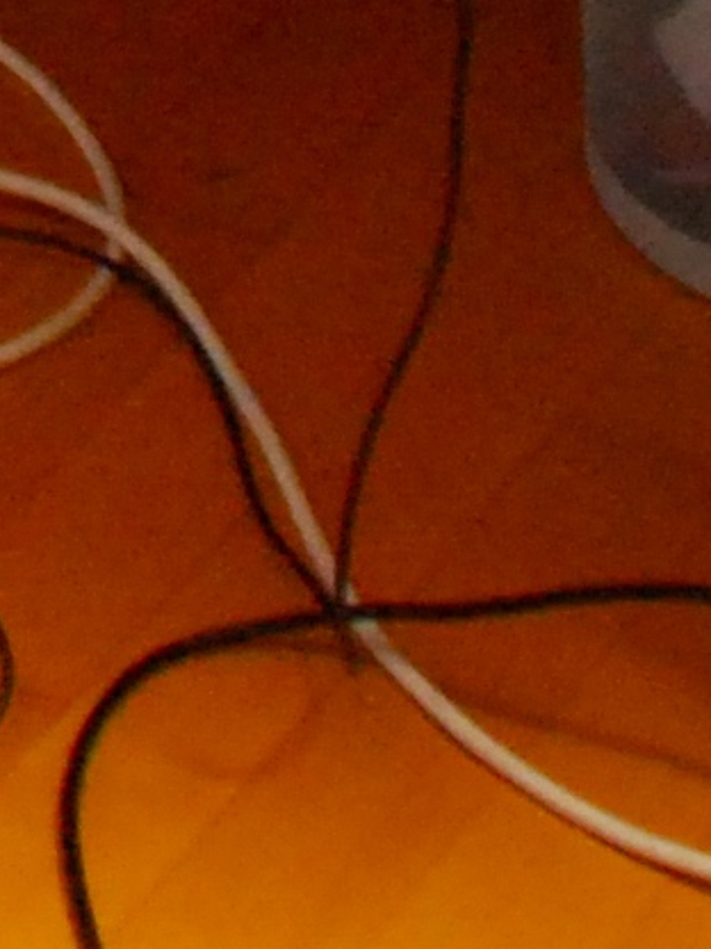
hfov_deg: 6.0
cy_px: -1223
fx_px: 6627
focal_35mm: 242
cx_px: -820
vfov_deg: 7.7
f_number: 3.5
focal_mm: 18
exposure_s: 1/30
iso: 1100
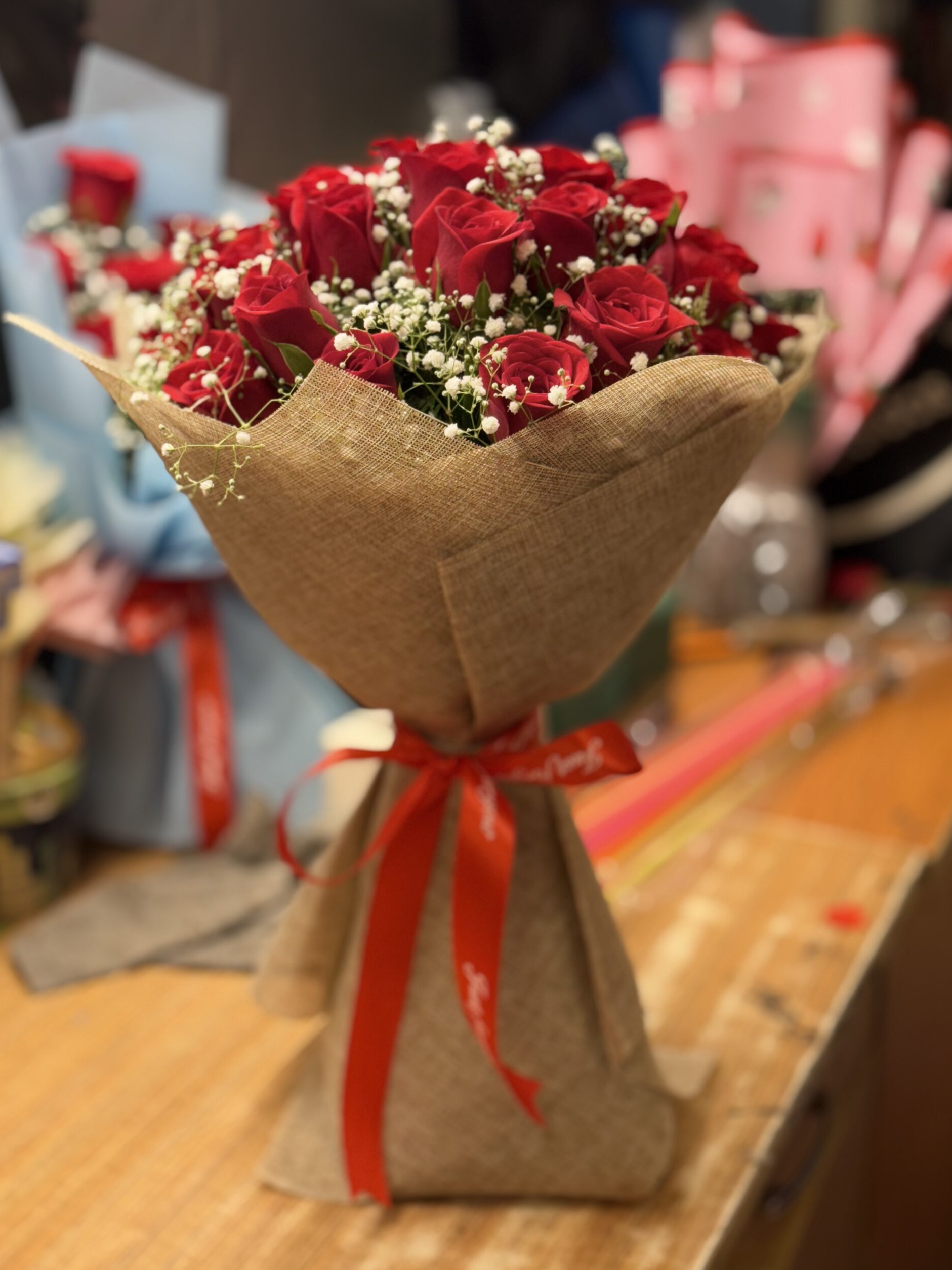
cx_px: 475
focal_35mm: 49
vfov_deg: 38.9
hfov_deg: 29.7
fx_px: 1797
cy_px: 627
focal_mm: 6.76
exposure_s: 1/100
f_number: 1.78
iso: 125
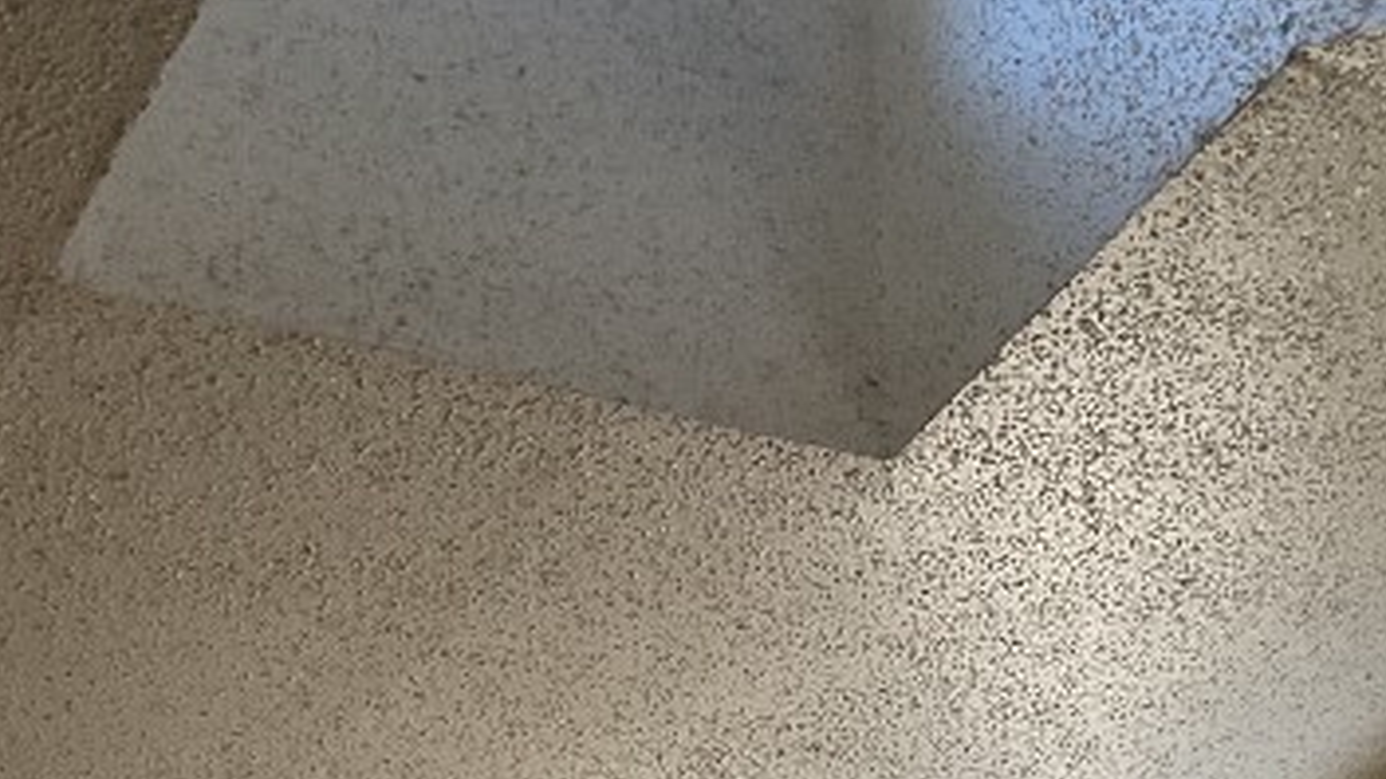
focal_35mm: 69
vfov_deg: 16.7
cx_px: 1016
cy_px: 936
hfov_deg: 30.1
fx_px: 2536
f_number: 1.8
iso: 80
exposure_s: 1/60
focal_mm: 3
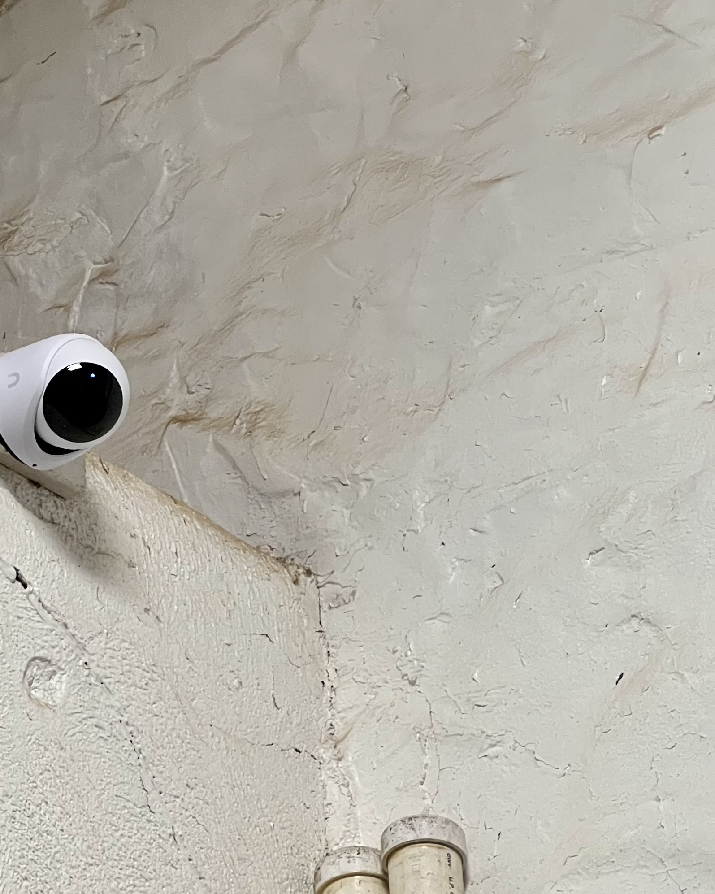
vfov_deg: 12.7
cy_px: 363
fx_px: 4021
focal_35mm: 152
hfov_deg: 10.1
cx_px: 44
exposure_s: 1/60
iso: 250
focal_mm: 9
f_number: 2.8
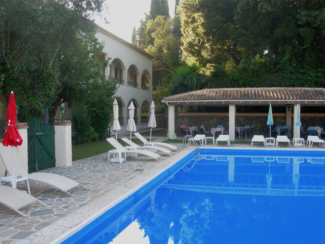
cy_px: 124
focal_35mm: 39
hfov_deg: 47.9
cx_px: 159
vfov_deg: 36.8
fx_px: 366
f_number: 4.8
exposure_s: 1/51
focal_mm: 7.8
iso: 50
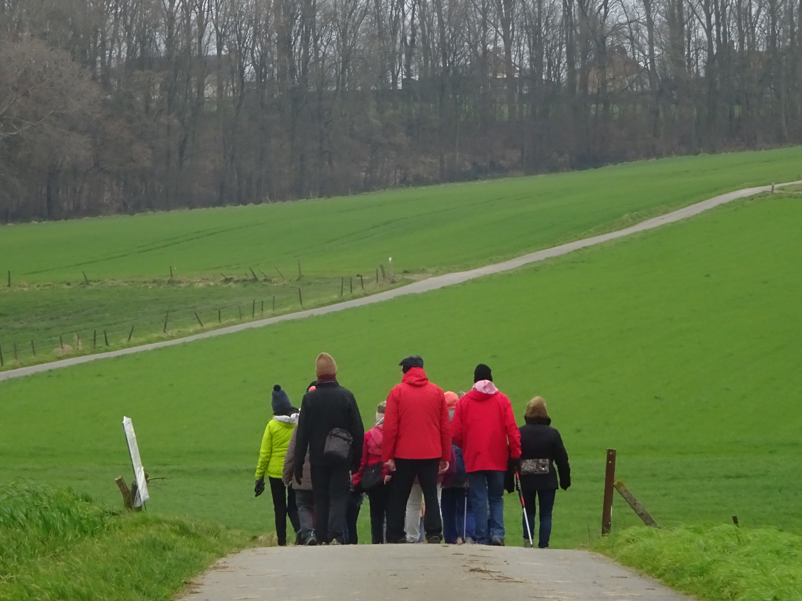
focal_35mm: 254
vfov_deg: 5.9
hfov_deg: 7.8
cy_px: 294
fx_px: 5885
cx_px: 378
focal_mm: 31.31
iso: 400
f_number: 5.6
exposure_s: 1/200
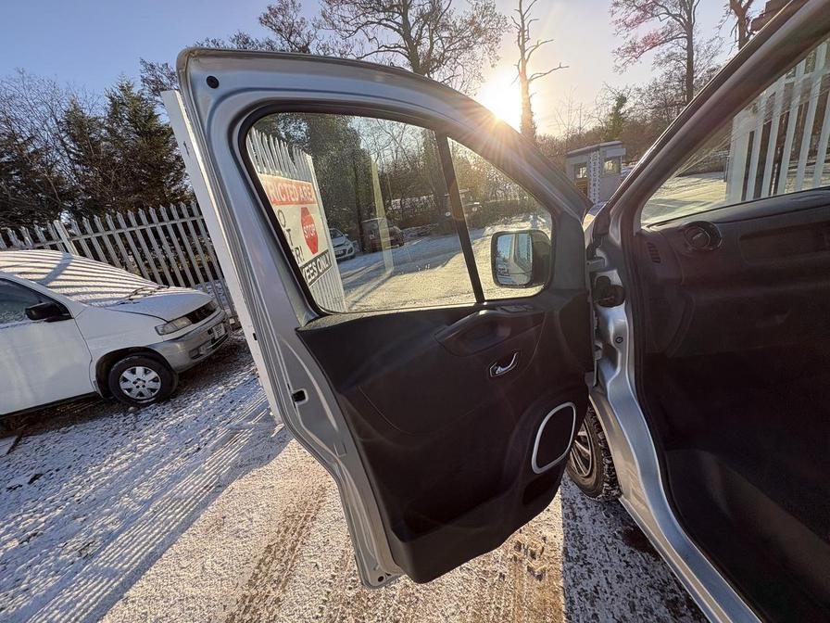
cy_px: 312
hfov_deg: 102.1
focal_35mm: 14
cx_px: 415
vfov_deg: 85.7
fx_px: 336
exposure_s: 1/357
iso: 40
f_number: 2.2
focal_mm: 2.22
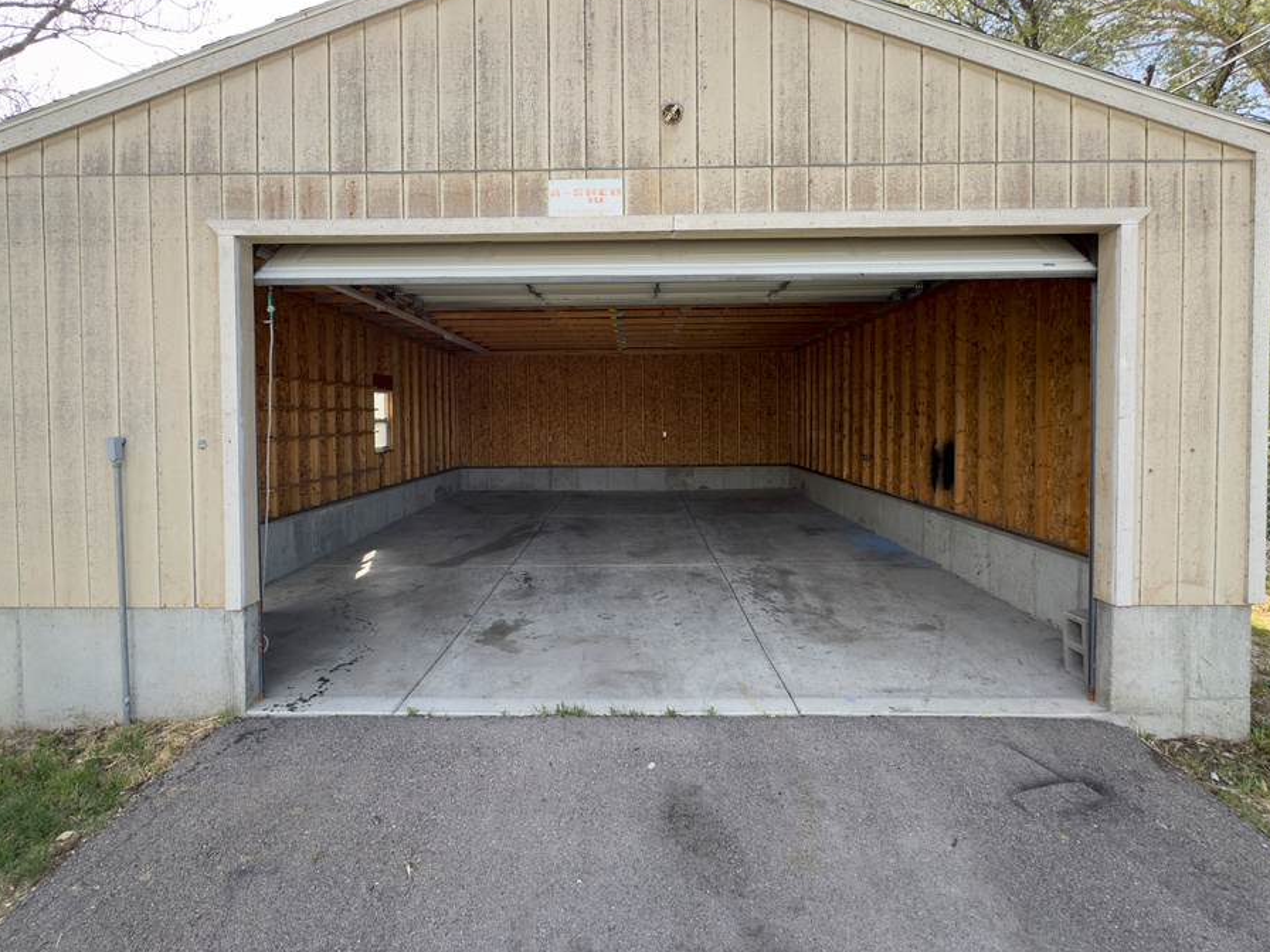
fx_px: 587
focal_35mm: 16
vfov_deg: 77.9
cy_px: 432
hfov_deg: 94.5
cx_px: 628
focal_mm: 2.22
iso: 40
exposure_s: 1/167
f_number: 2.2
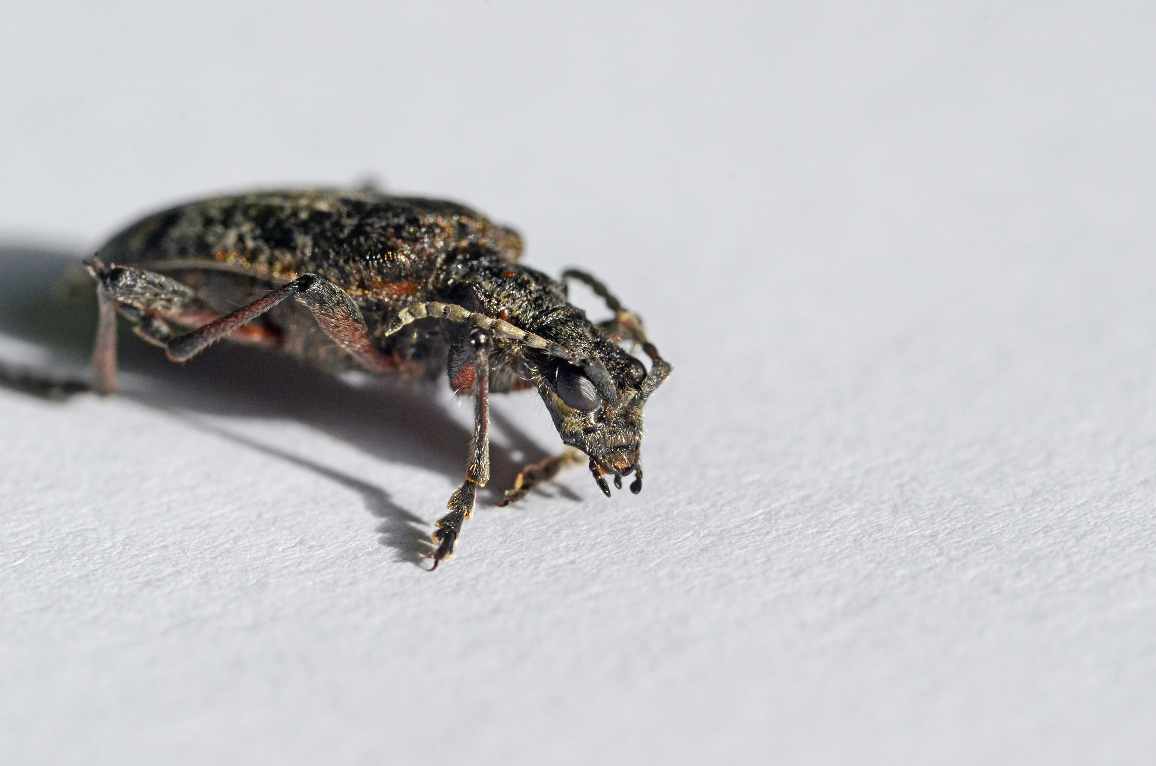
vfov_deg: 10.1
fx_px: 4326
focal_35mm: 135
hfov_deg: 15.2
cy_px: 383
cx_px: 578
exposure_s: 1/320
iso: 1000
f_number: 16
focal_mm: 90
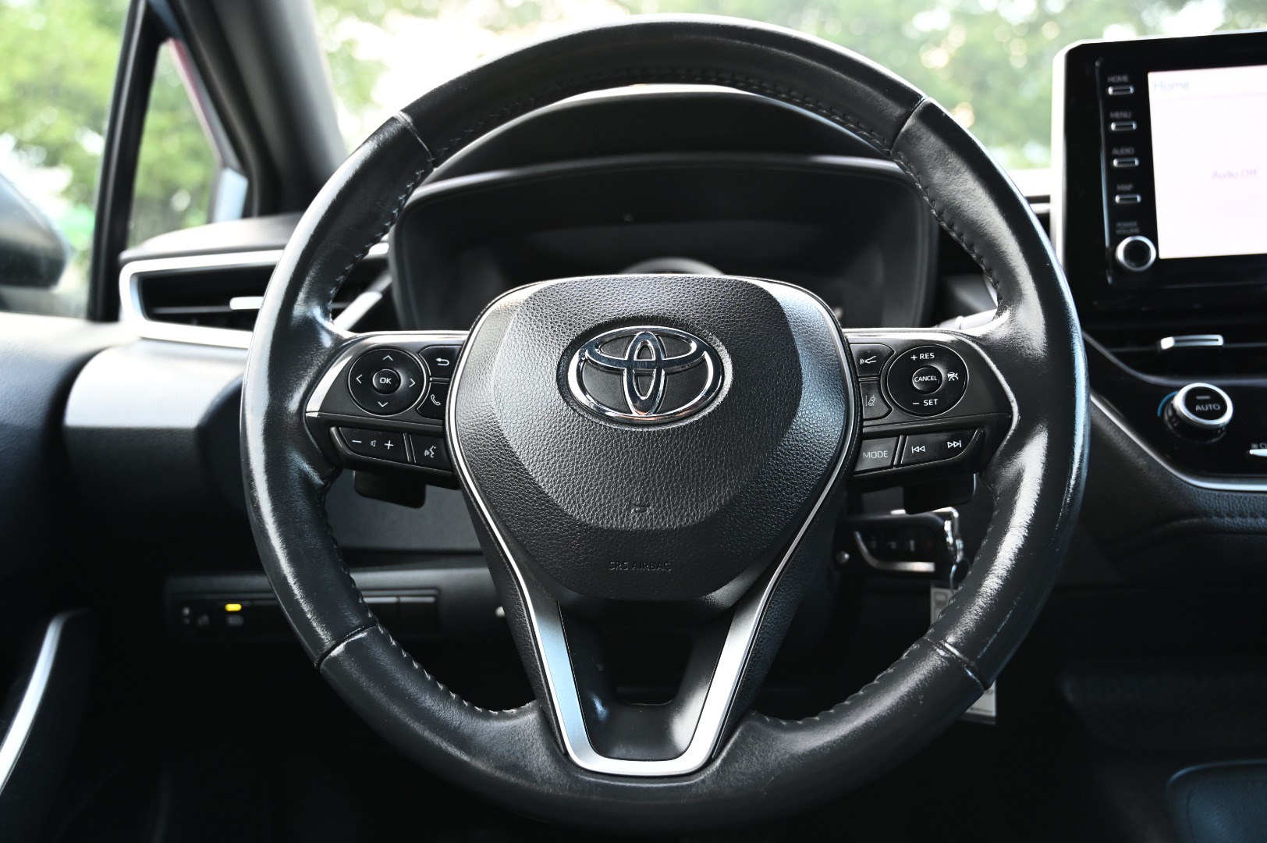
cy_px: 422
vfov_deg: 42.9
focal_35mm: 30
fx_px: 1073
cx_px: 634
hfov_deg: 61.1
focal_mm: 30.5
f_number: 4
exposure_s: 1/125
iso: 1600
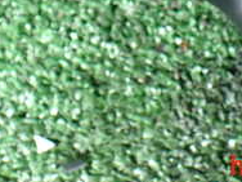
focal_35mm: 96
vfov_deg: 14.2
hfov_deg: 20.4
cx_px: 135
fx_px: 671
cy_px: -107
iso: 800
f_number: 2.3
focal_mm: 5.4
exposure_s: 1/30
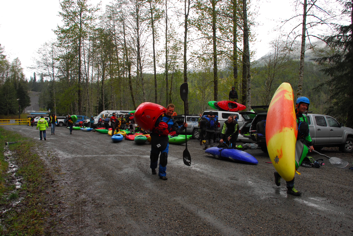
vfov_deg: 48.0
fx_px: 265
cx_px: 176
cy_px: 118
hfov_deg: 67.3
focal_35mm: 27
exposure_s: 1/100
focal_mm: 18
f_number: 8
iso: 160
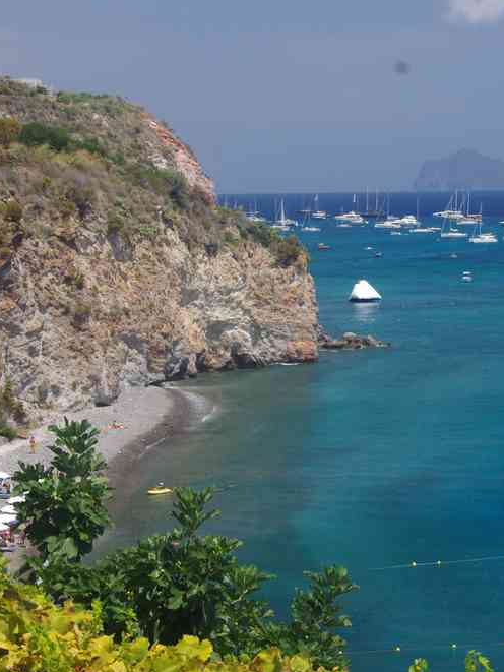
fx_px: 1805
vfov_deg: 21.1
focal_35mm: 93
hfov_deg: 15.8
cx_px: 355
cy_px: 338
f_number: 11
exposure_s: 1/100
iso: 200
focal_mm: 42.5
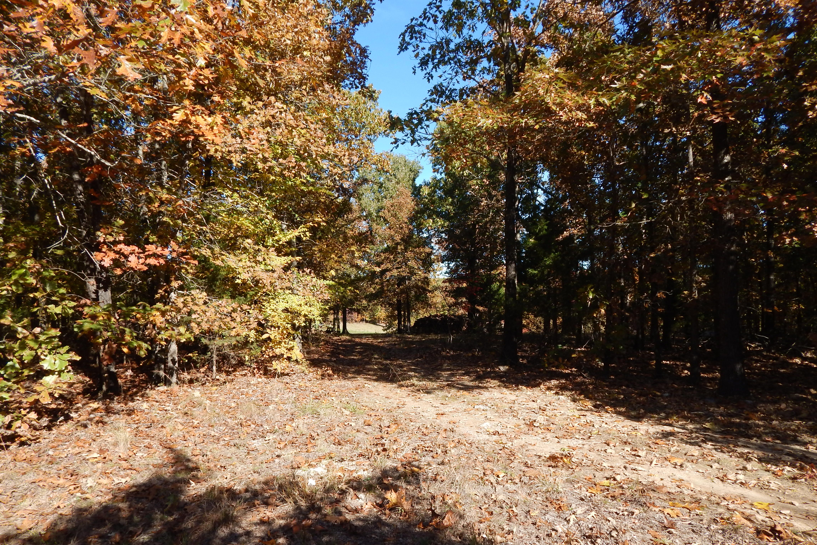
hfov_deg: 76.1
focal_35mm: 23
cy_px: 307
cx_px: 408
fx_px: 522
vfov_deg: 55.0
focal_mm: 4
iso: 125
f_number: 3
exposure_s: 1/800
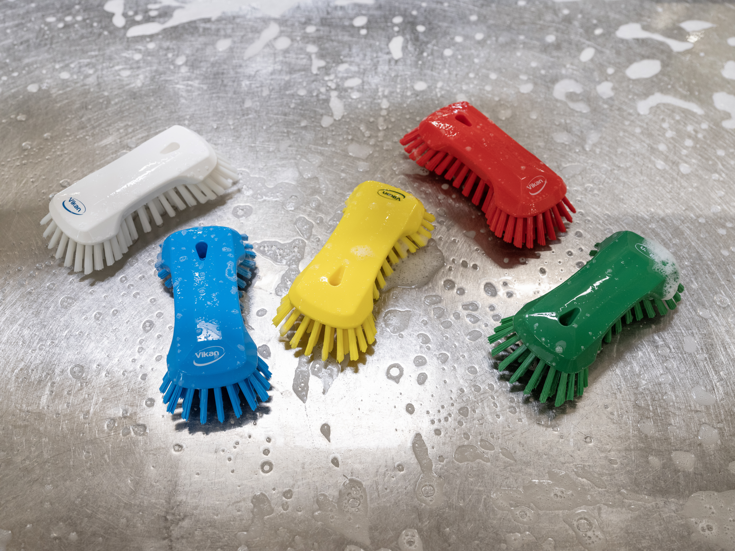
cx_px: 368
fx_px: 764
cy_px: 276
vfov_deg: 39.7
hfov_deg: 51.4
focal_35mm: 36
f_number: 5.6
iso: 1000
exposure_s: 1/125
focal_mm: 44.9
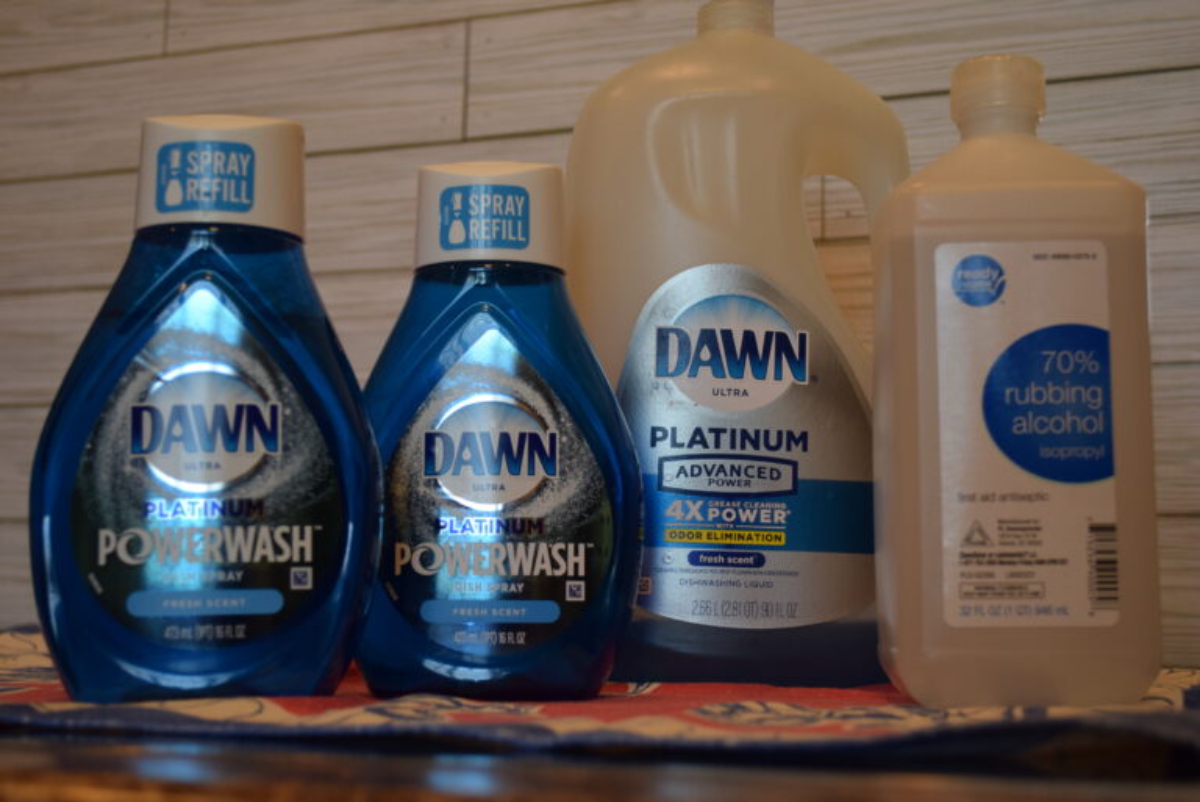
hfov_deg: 37.8
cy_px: 401
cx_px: 600
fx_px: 1751
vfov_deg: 25.8
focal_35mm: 52
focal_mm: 35
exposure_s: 1/60
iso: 500
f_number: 5
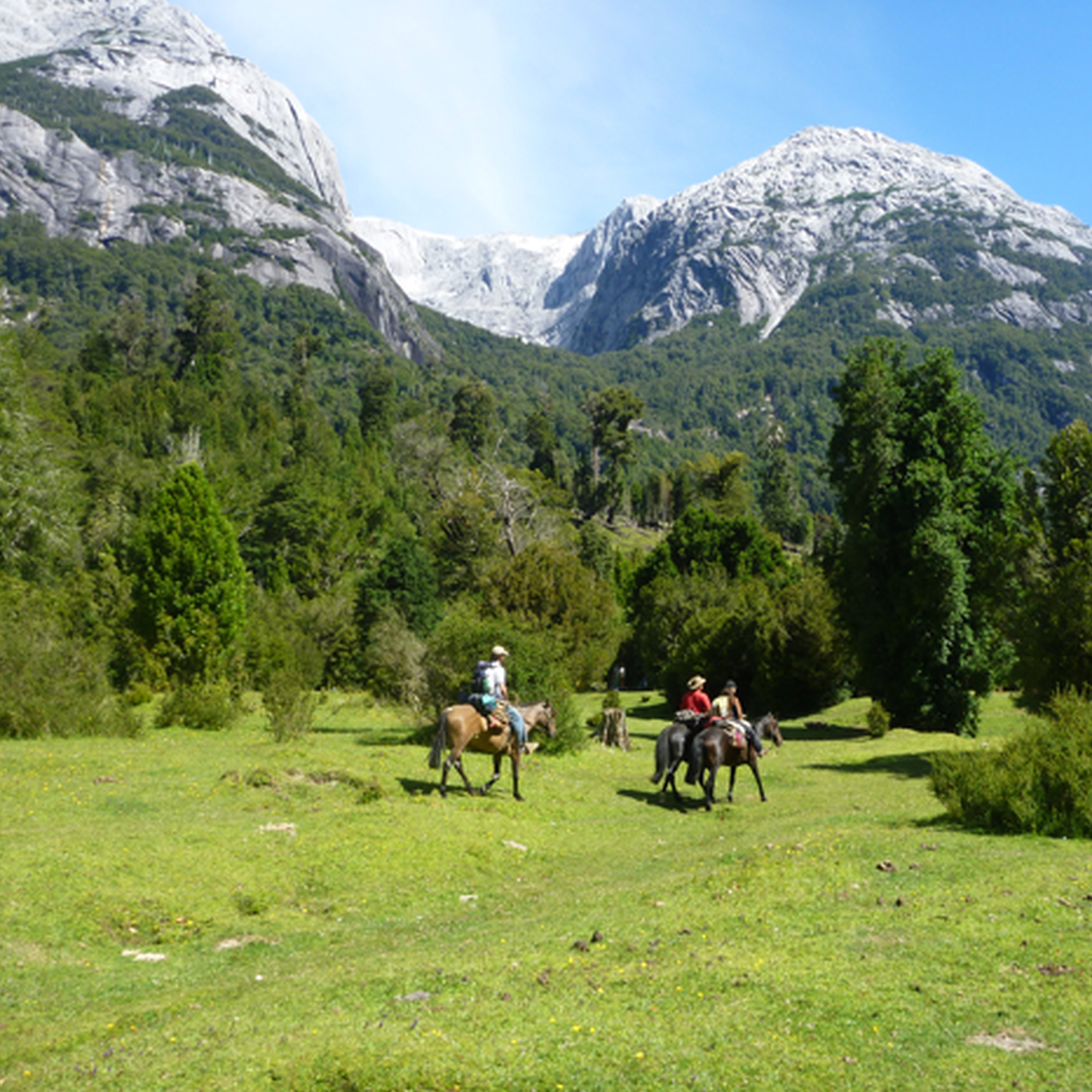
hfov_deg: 48.0
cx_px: 684
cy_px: 534
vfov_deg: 48.4
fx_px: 1213
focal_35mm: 34
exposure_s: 1/400
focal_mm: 4.9
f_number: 3.3
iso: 80
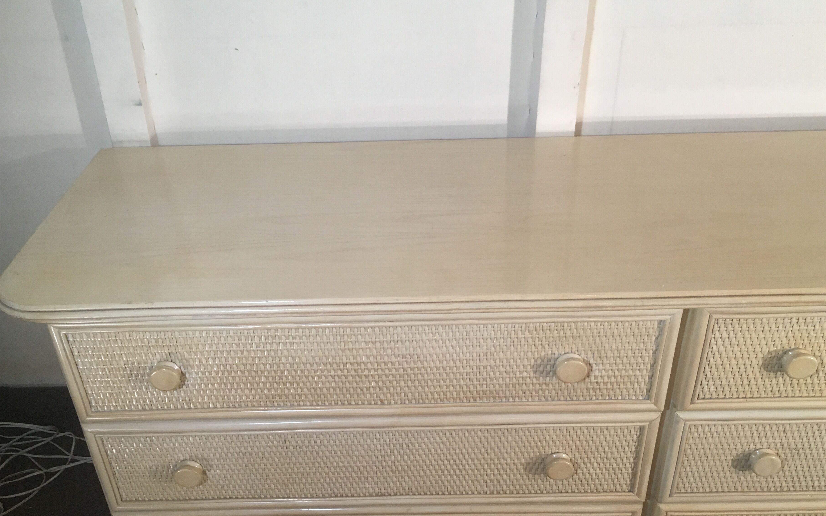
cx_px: 404
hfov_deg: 56.7
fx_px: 765
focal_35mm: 34
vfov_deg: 37.2
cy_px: 279
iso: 125
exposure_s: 1/33
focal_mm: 4.15
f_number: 2.2
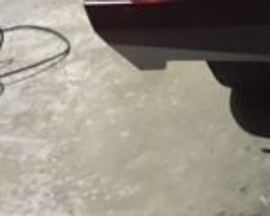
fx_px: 1055
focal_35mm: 132
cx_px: 544
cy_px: -44
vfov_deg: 11.5
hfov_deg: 12.7
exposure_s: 1/15
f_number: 2.2
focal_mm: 4.15
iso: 400
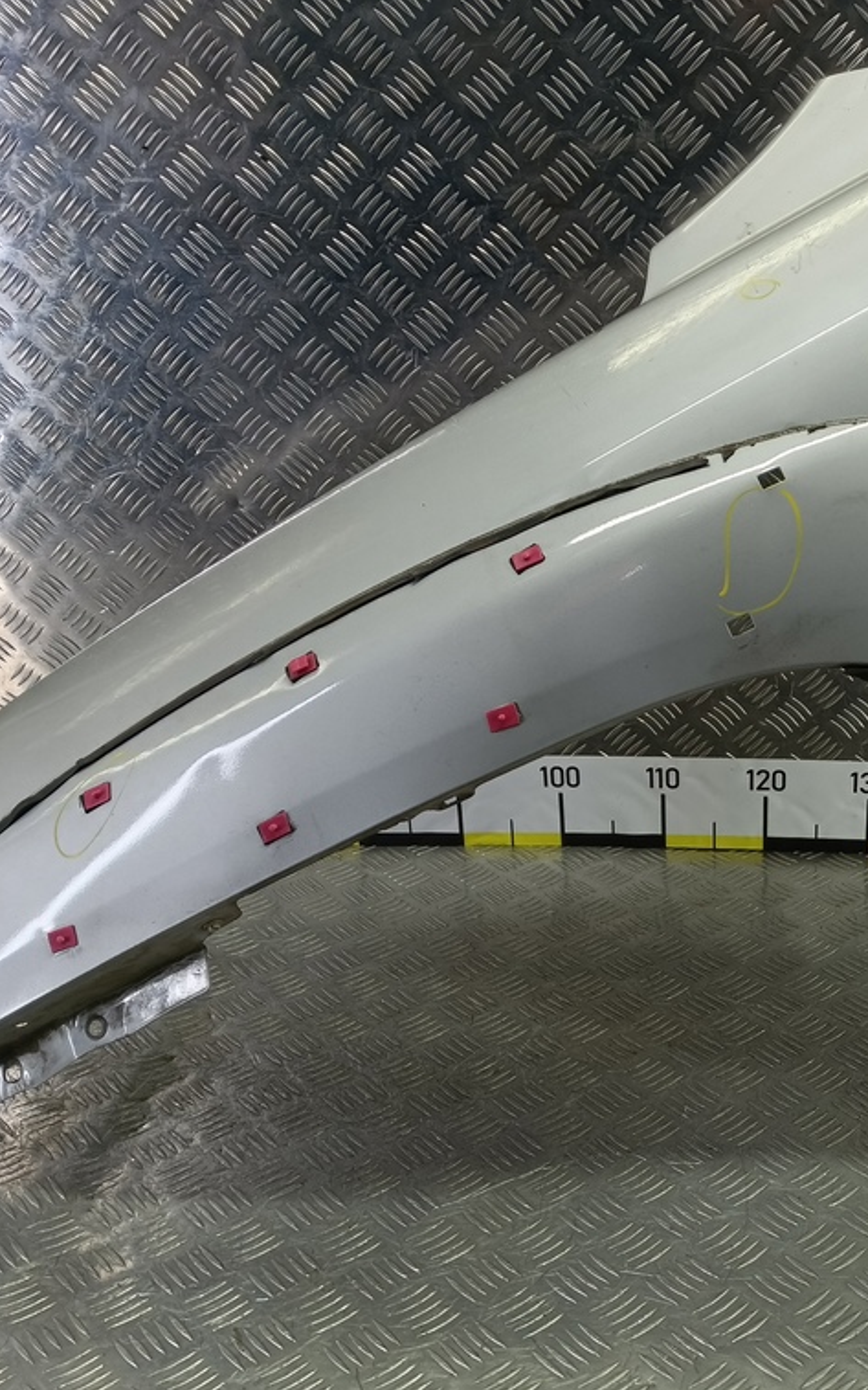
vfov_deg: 58.1
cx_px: 697
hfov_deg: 36.9
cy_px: 703
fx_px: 1249
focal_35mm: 33
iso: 84
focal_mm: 4.11
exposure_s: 1/50
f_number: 1.6
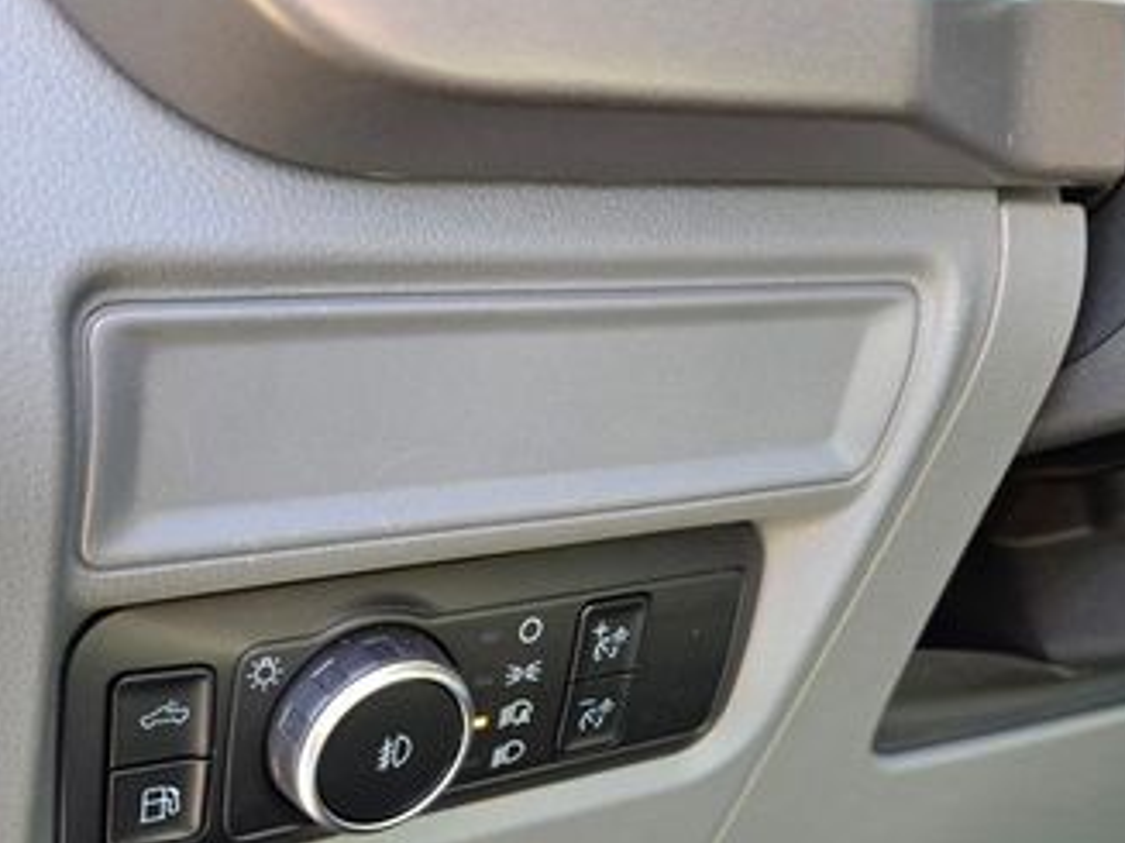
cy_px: 630
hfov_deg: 42.0
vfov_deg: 31.6
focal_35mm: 45
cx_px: 492
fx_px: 1462
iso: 250
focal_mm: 5.4
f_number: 1.8
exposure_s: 1/120
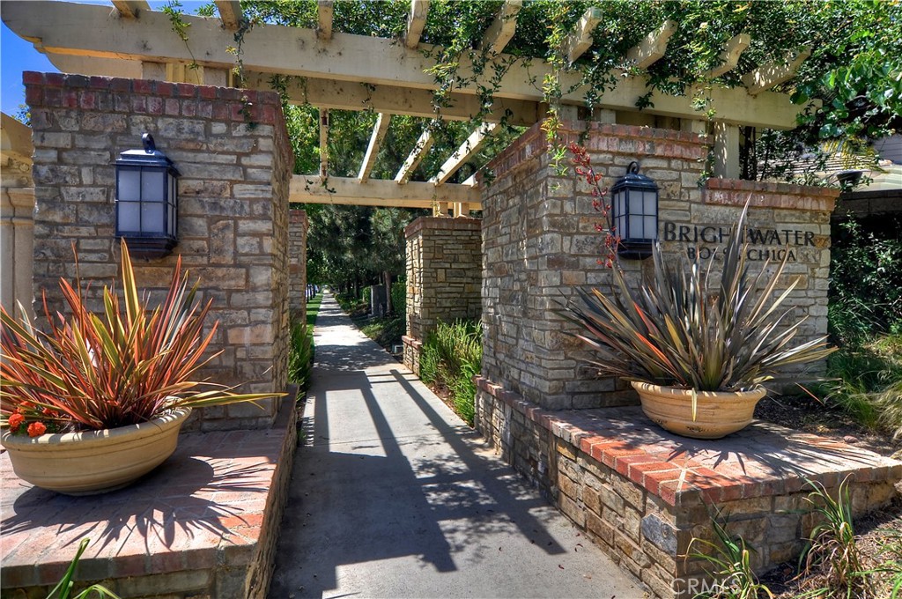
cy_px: 300
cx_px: 451
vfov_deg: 67.2
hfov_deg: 90.1
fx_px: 450
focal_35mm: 18
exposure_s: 1/500
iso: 200
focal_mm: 12
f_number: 7.1
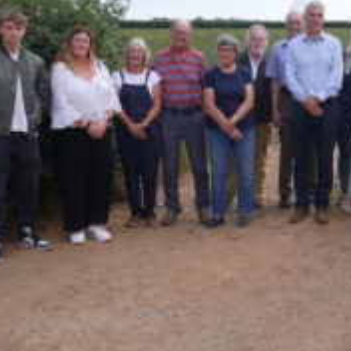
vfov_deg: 26.3
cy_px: 108
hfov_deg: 25.8
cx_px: 305
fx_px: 746
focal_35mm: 65
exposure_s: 1/320
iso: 200
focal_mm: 18
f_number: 7.1
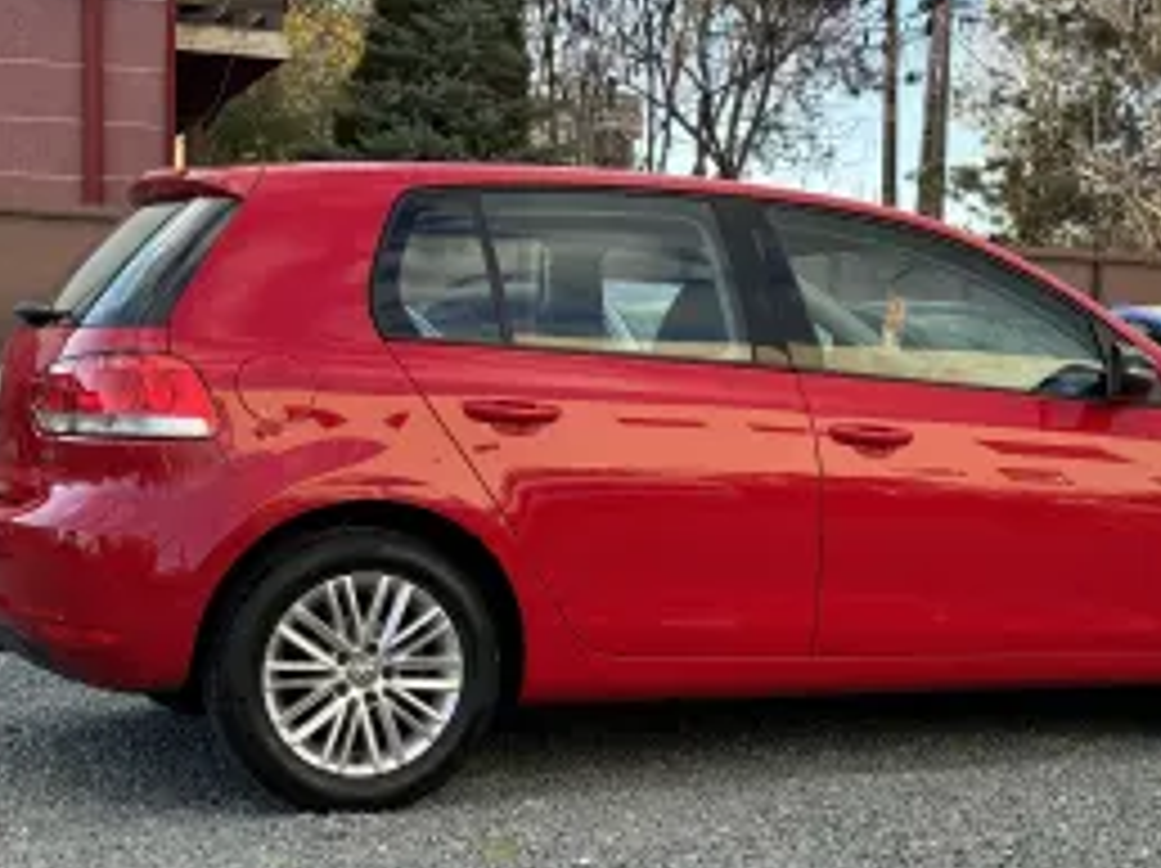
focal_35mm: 67
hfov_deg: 28.9
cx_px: 716
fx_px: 2245
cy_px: 459
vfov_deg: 21.9
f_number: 1.78
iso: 64
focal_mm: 6.76
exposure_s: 1/484
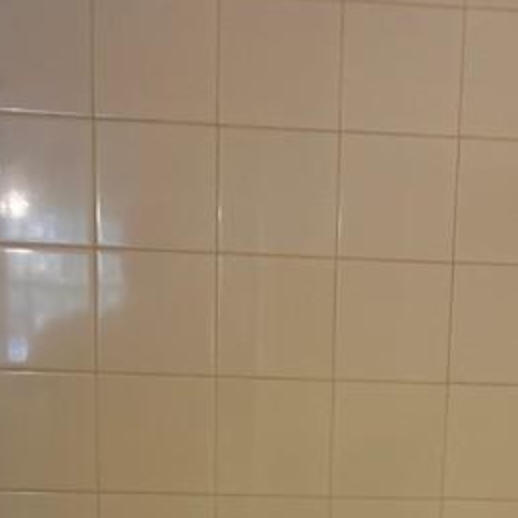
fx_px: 1541
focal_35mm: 91
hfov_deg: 19.0
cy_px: 686
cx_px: 364
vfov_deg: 17.8
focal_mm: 5.7
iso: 80
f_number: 1.5
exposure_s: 1/60
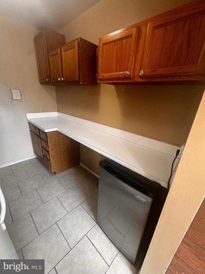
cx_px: 102
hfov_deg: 85.7
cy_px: 137
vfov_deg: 102.1
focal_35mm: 14
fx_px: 111
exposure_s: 1/60
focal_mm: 2.22
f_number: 2.2
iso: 200
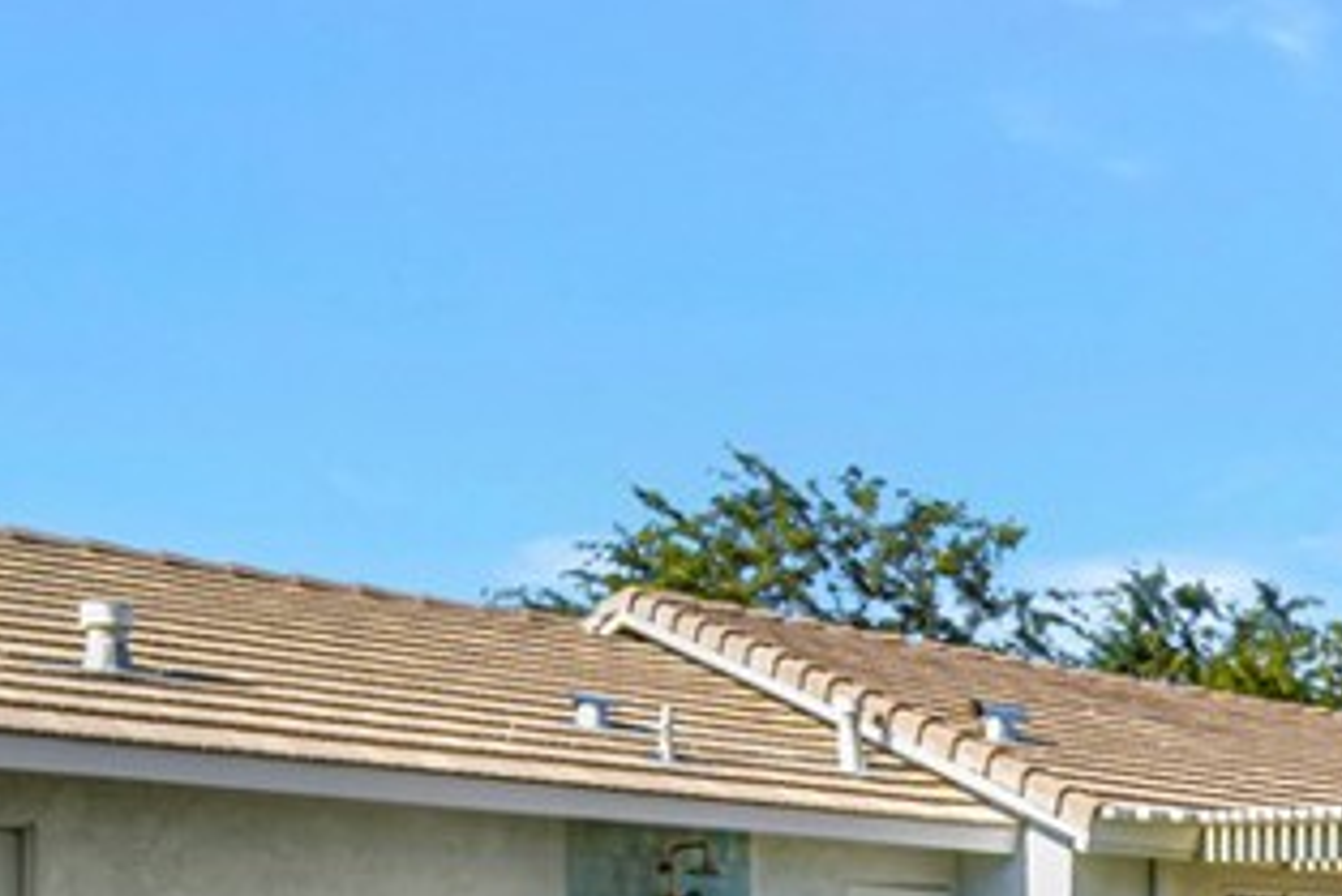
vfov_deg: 25.2
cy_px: 1035
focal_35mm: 49
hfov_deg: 33.9
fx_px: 1827
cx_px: 1539
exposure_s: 1/640
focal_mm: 10
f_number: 5.6
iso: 100
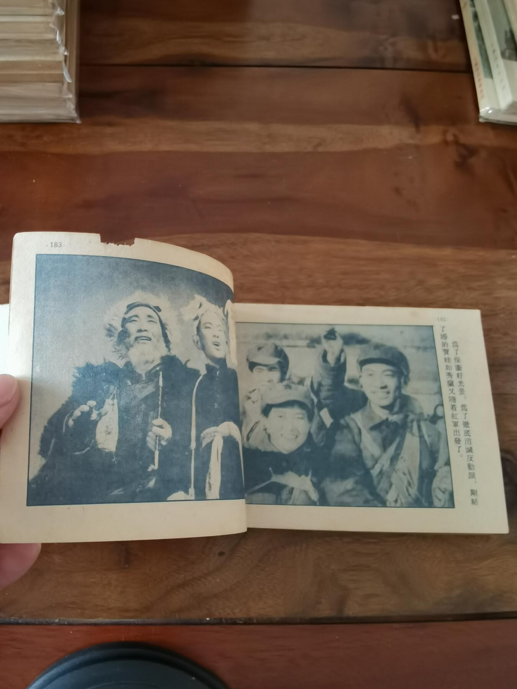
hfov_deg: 51.4
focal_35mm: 27
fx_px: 538
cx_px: 258
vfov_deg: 65.3
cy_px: 344
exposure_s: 1/20
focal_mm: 2.26
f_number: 2.2
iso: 500
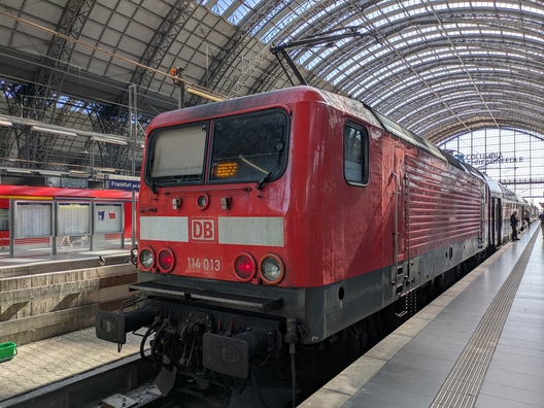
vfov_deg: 54.9
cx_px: 272
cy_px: 204
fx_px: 393
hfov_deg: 69.4
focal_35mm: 25
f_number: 1.89
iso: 43
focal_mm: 5.43
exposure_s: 1/826
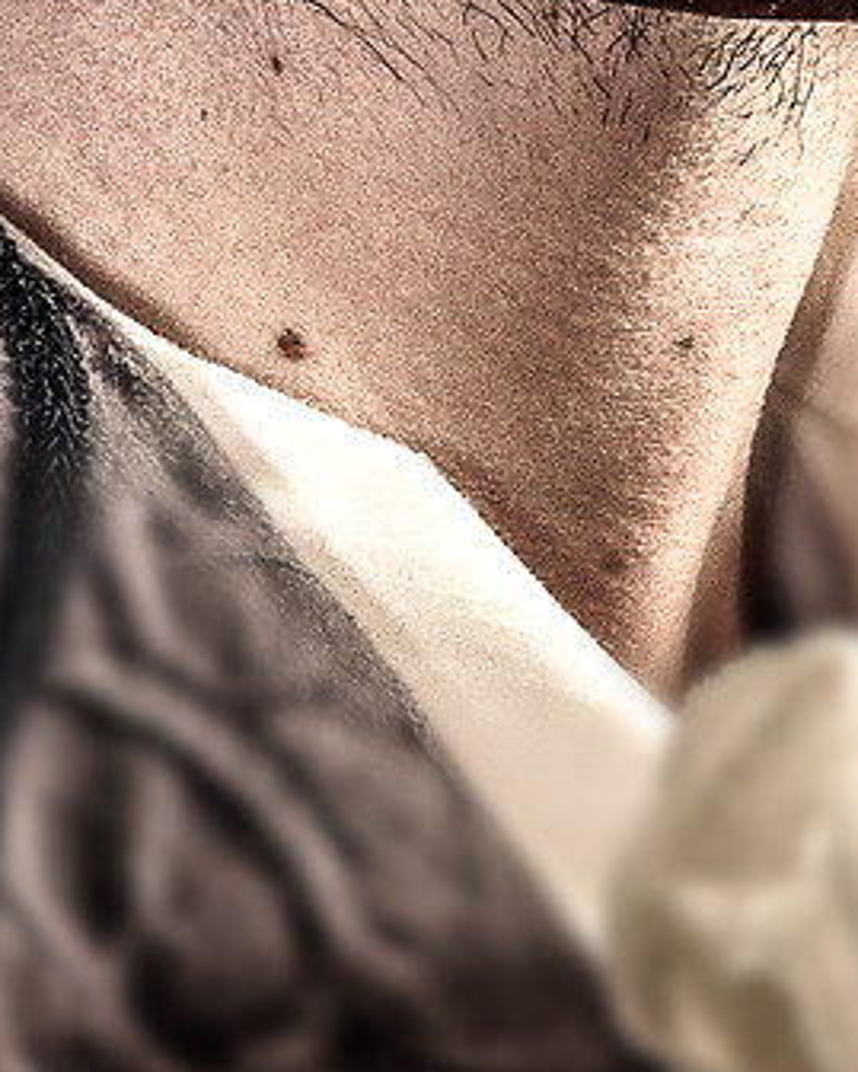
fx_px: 15293
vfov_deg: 4.0
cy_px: -191
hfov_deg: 3.2
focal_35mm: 482
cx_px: 233
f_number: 5
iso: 500
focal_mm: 48
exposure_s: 1/60
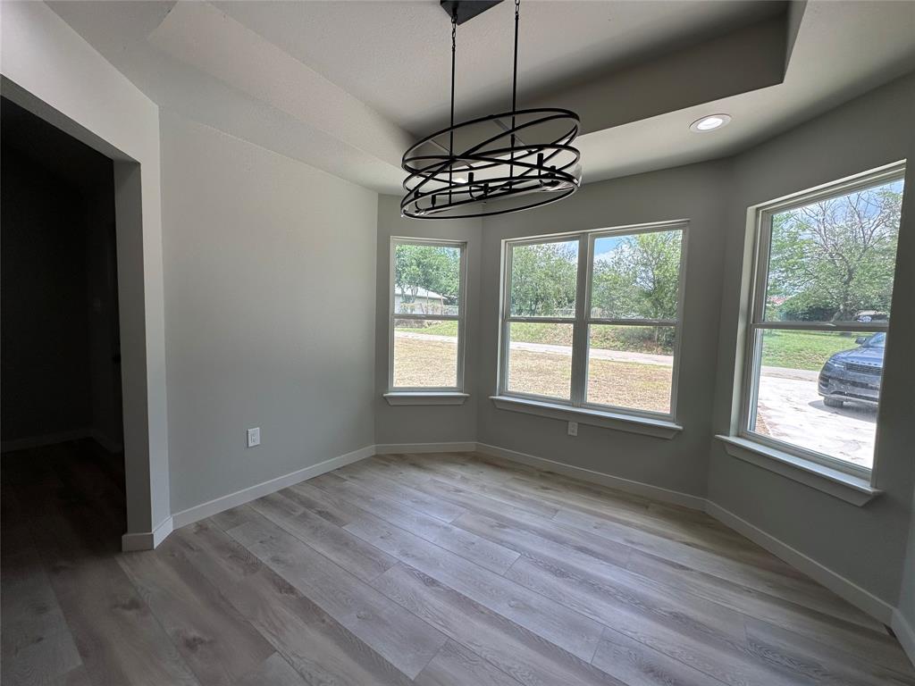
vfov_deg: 85.7
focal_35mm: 14
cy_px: 343
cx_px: 458
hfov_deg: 102.1
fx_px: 370
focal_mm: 2.22
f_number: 2.2
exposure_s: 1/346
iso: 40
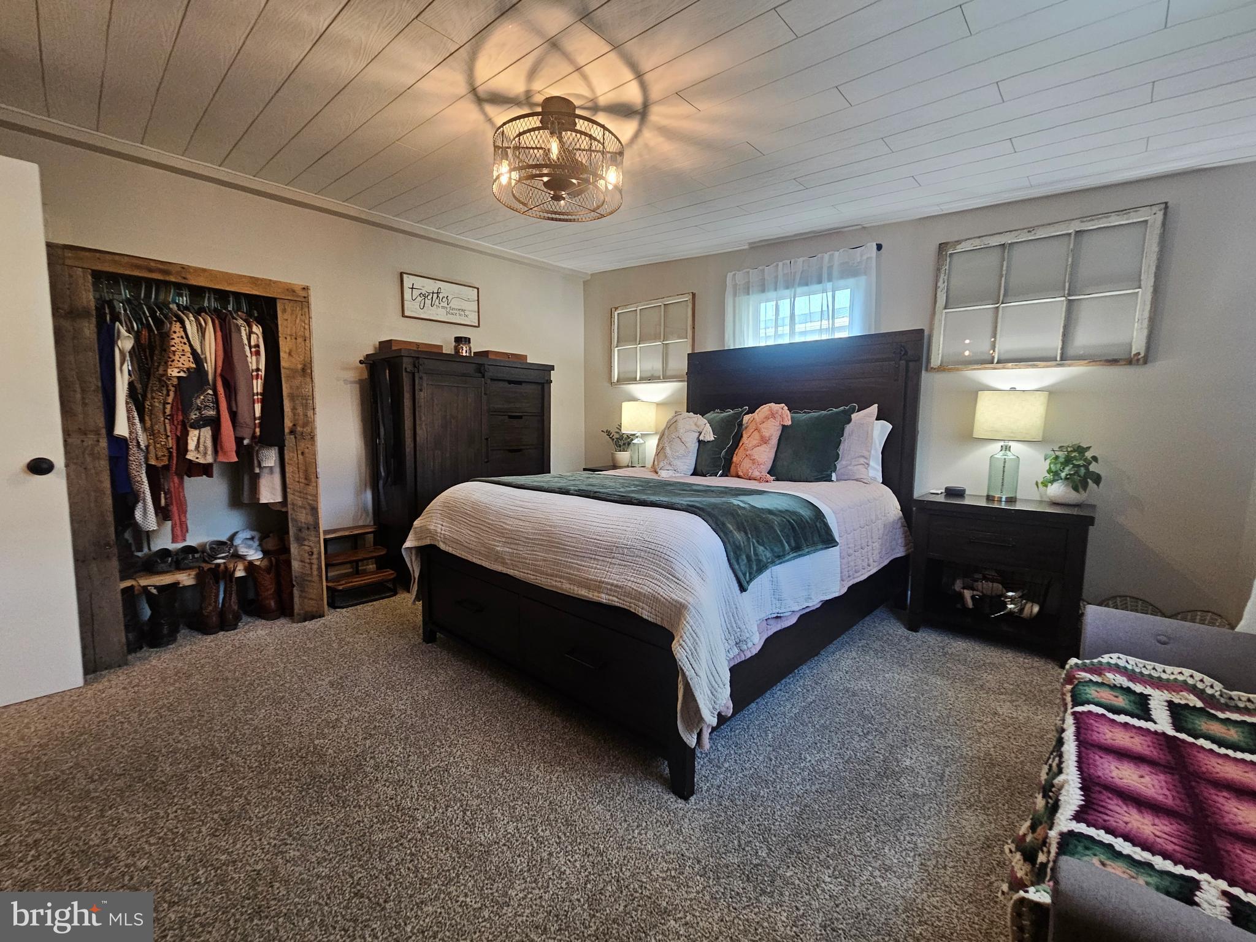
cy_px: 471
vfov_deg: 89.9
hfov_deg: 106.2
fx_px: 472
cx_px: 628
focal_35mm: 13
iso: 320
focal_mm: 2.2
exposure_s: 1/30
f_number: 2.2
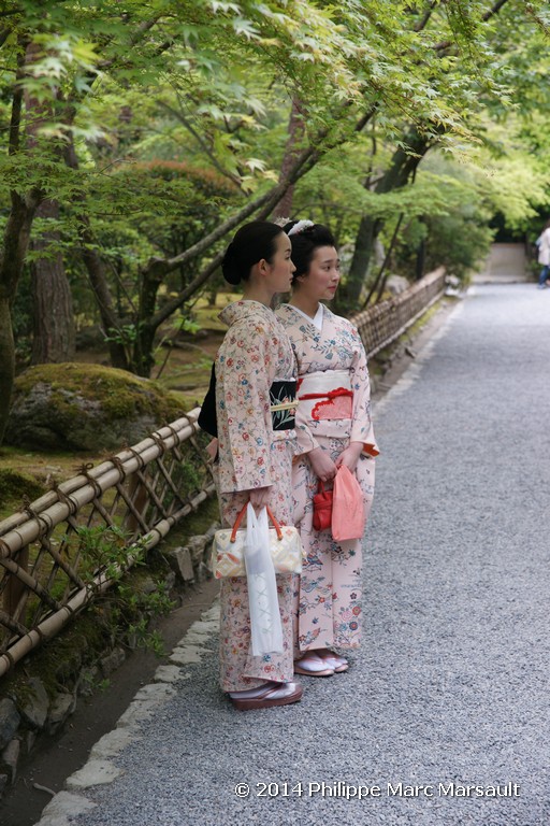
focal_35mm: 70
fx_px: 1604
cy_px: 413
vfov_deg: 28.8
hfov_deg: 19.5
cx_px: 275
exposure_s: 1/100
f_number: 5.6
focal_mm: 70
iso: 400
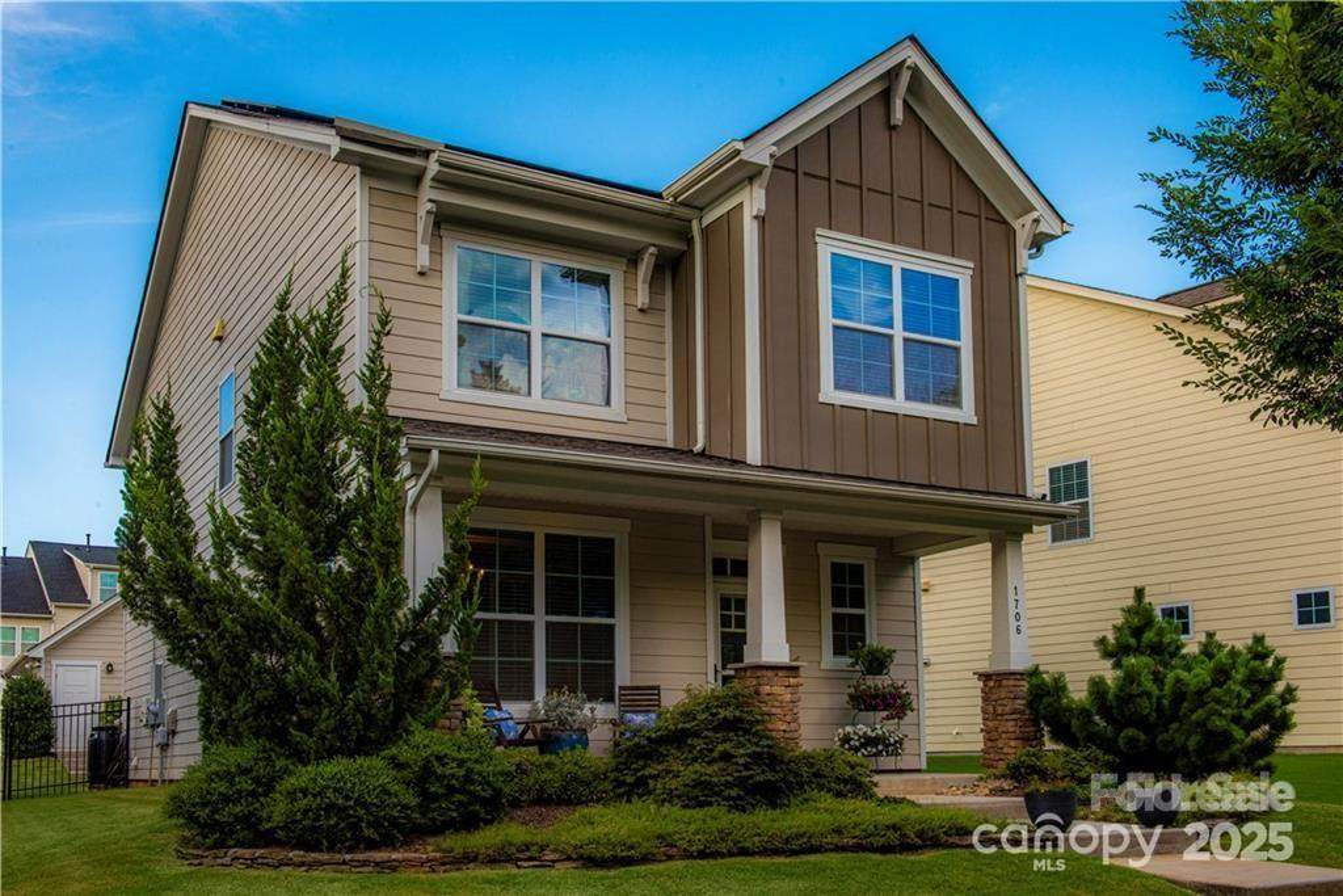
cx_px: 672
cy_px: 448
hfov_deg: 54.4
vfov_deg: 37.9
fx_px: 1306
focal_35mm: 35
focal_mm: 35
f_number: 13
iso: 400
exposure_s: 1/100
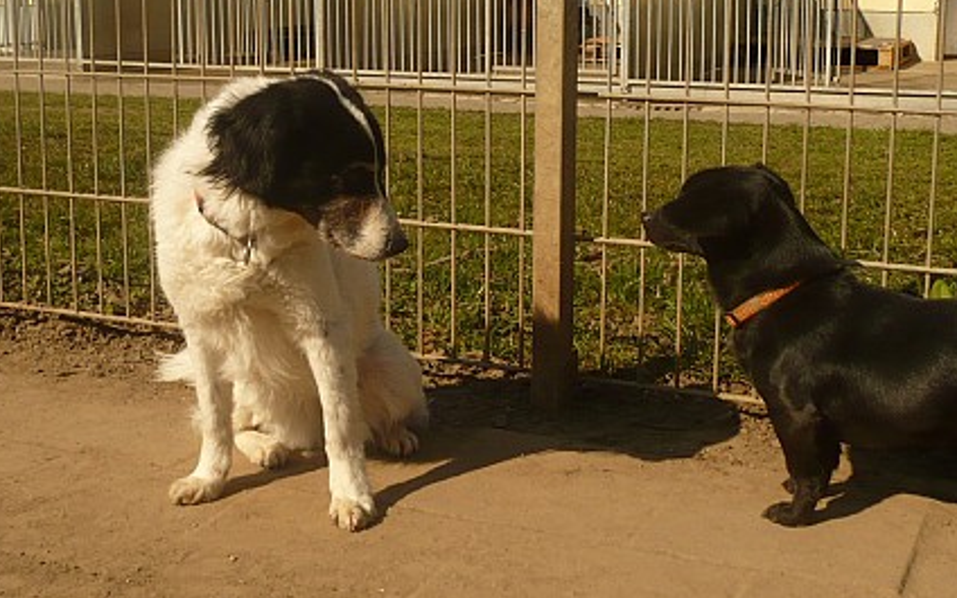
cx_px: 460
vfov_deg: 23.5
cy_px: 213
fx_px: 1434
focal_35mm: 55
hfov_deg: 36.9
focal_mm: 5.8
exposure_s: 1/320
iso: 100
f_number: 8
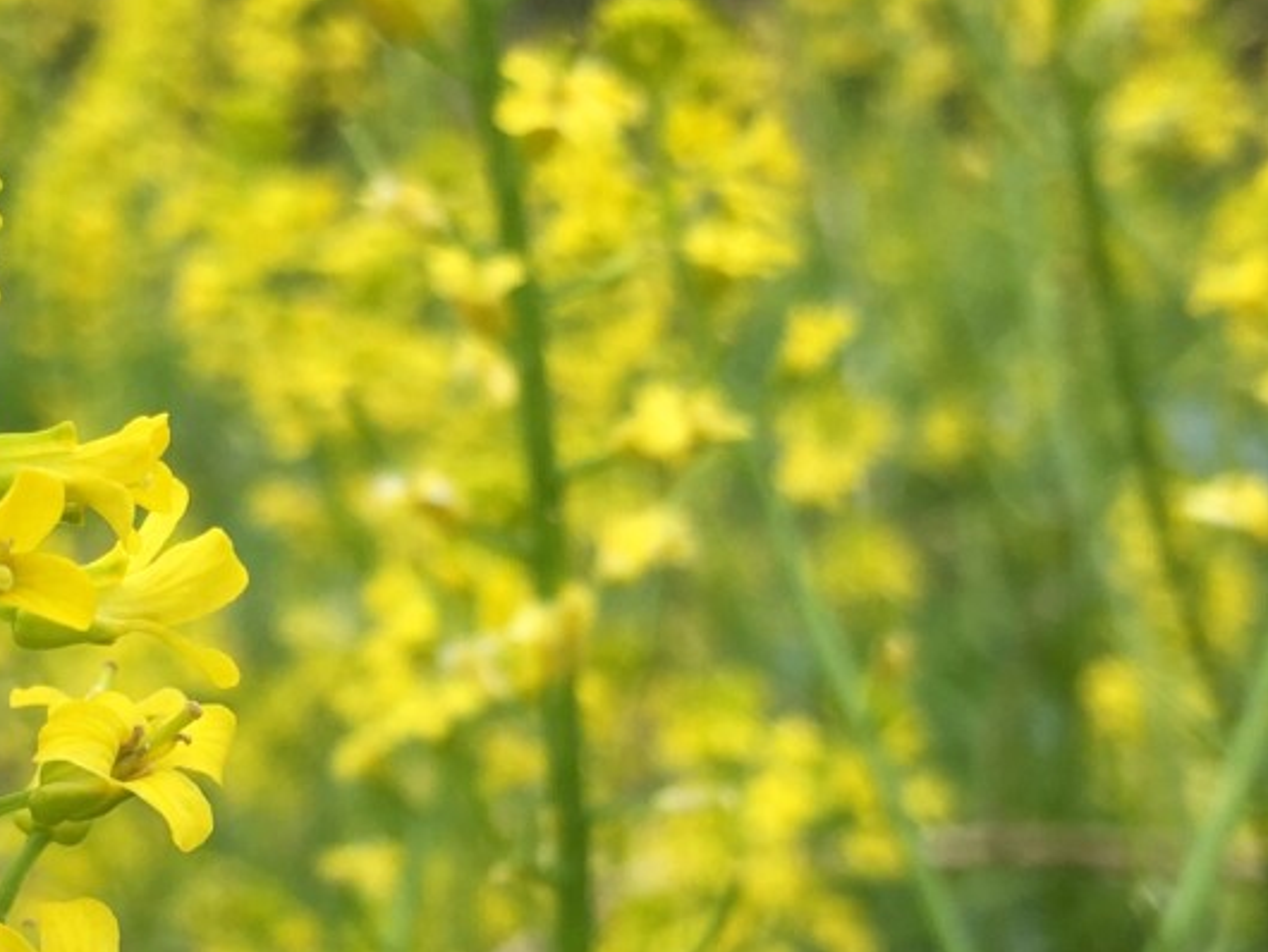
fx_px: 3078
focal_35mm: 84
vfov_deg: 17.5
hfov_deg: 23.1
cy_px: 689
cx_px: 392
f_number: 2.2
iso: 25
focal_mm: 4.15
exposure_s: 1/894
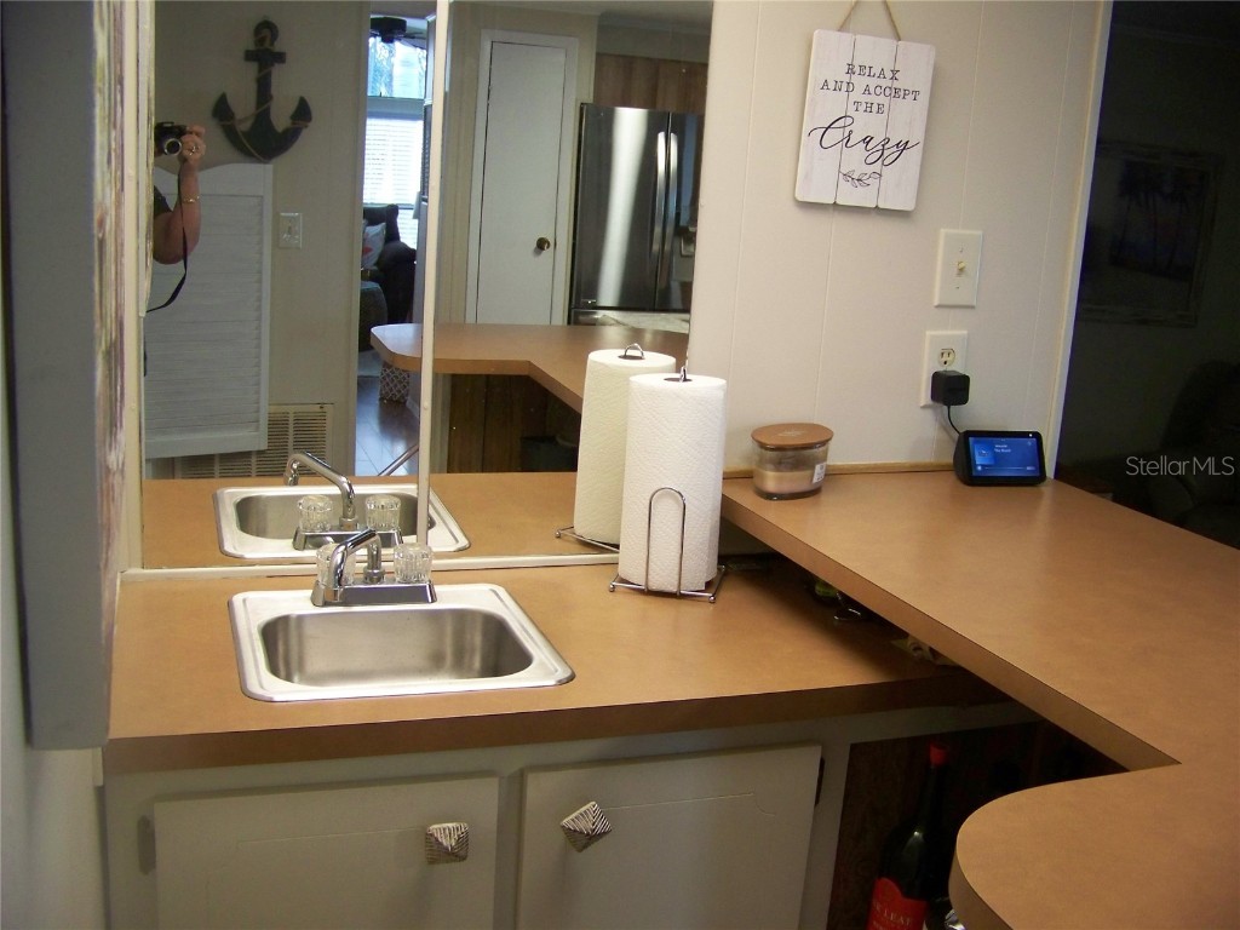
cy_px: 465
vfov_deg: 39.7
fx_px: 1290
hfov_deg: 51.4
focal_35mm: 36
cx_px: 620
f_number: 2.8
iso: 200
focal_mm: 5.85
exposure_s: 1/30
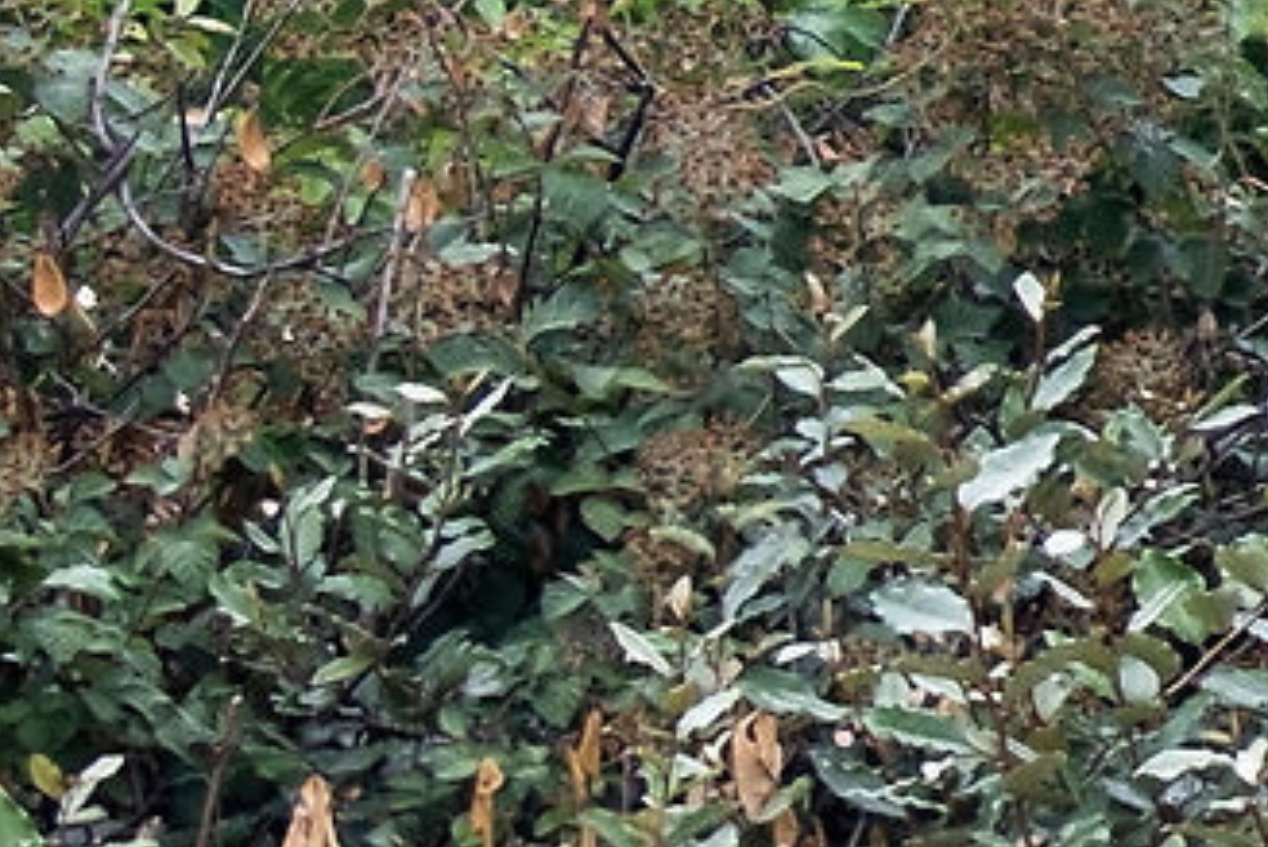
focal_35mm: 1647
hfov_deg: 1.2
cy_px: -19
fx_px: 58034
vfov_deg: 0.8
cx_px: 3700
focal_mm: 150
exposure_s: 1/550
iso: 800
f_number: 5.6
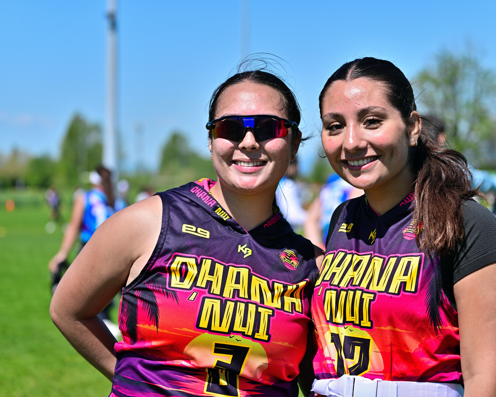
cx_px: 296
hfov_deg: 17.0
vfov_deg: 13.6
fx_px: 1659
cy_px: 199
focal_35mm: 113
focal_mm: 100
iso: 250
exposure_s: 1/3200
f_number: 4.5
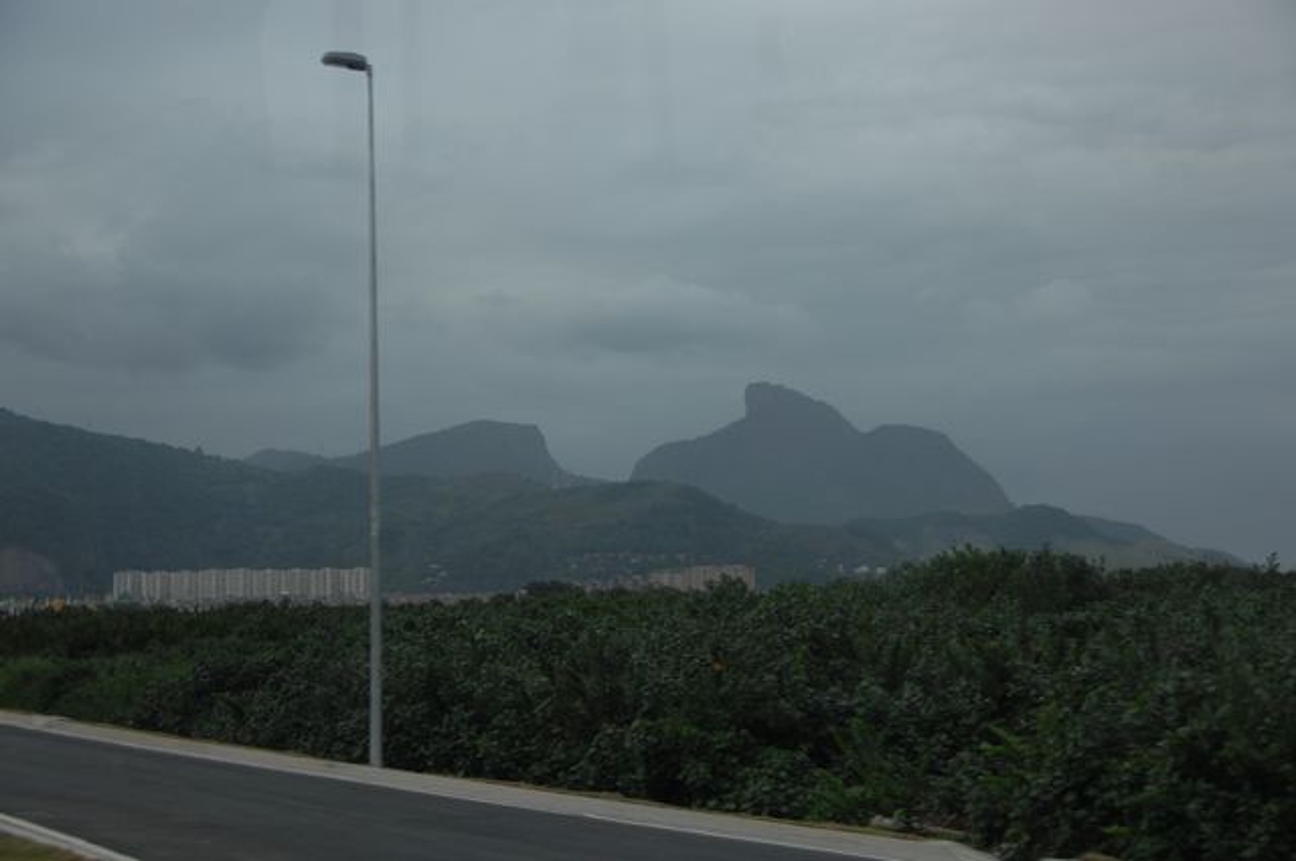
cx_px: 648
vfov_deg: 22.6
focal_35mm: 60
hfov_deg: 33.4
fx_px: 2157
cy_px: 430
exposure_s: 1/400
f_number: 4.8
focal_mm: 40
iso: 200
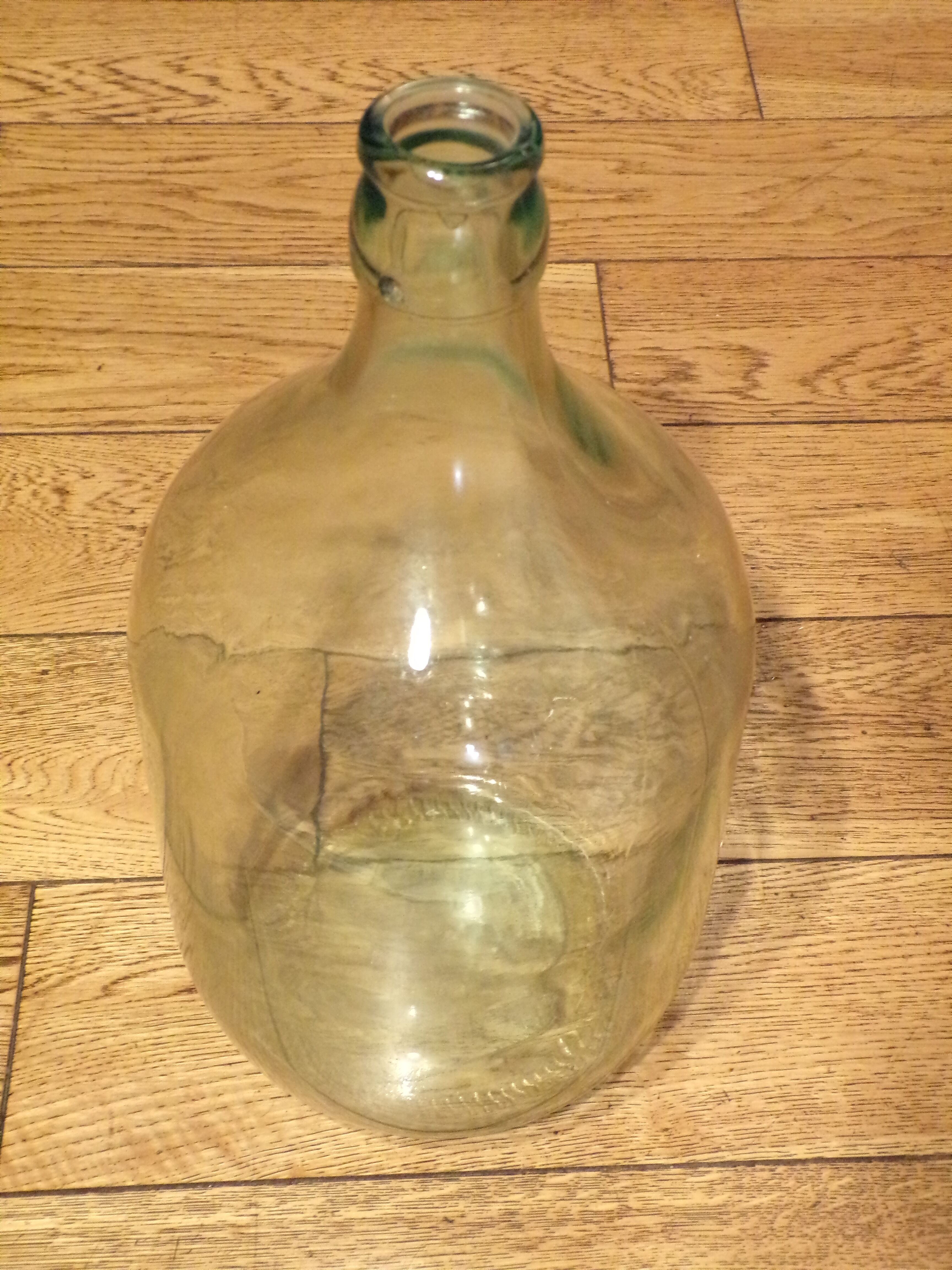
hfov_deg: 29.7
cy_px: 635
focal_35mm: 49
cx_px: 476
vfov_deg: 38.9
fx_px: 1797
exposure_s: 1/15
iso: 800
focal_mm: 8.7
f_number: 3.5
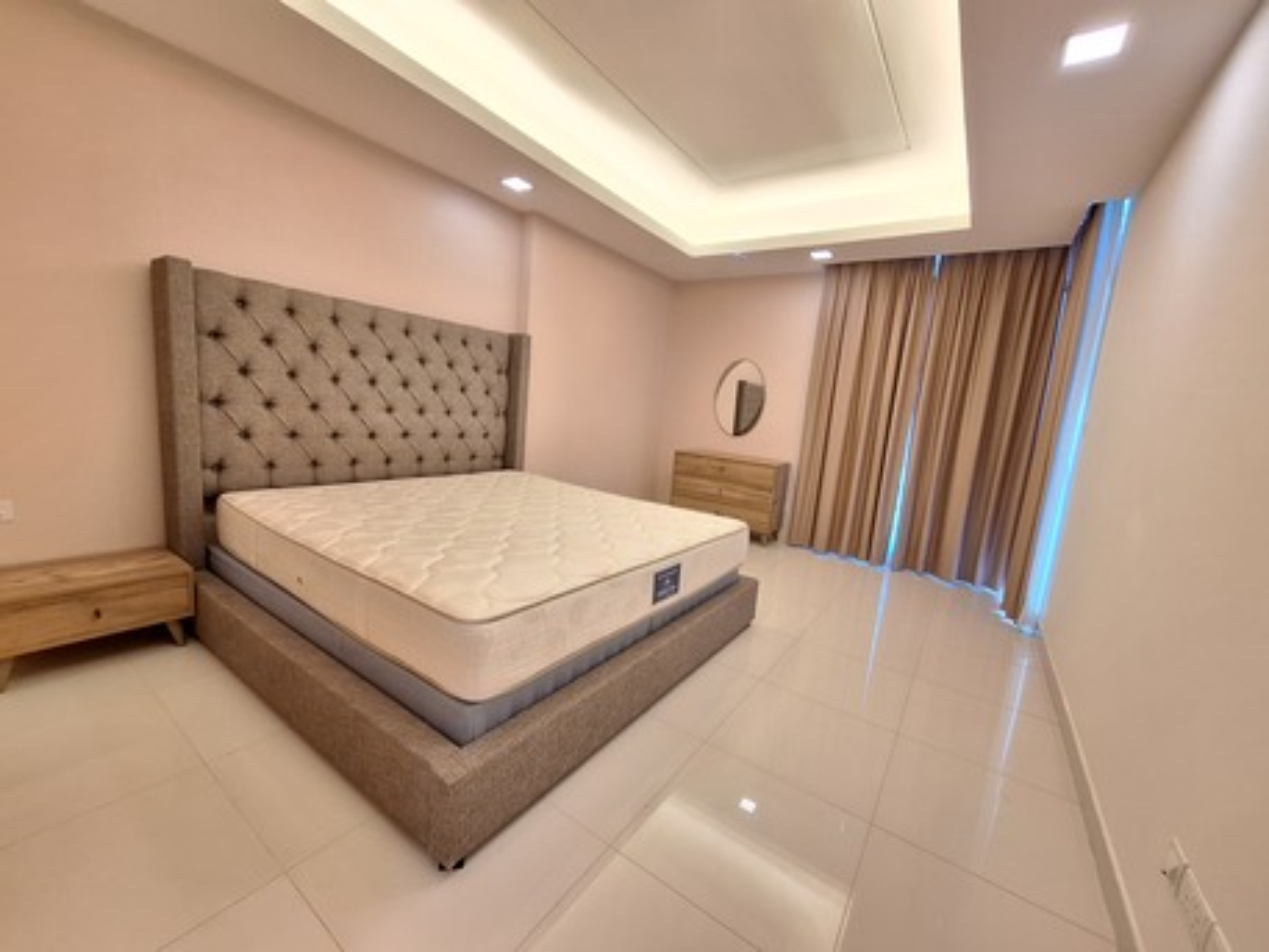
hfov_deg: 106.2
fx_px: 477
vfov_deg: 89.9
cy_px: 476
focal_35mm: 13
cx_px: 634
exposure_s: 1/50
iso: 160
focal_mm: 1.74
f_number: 2.2
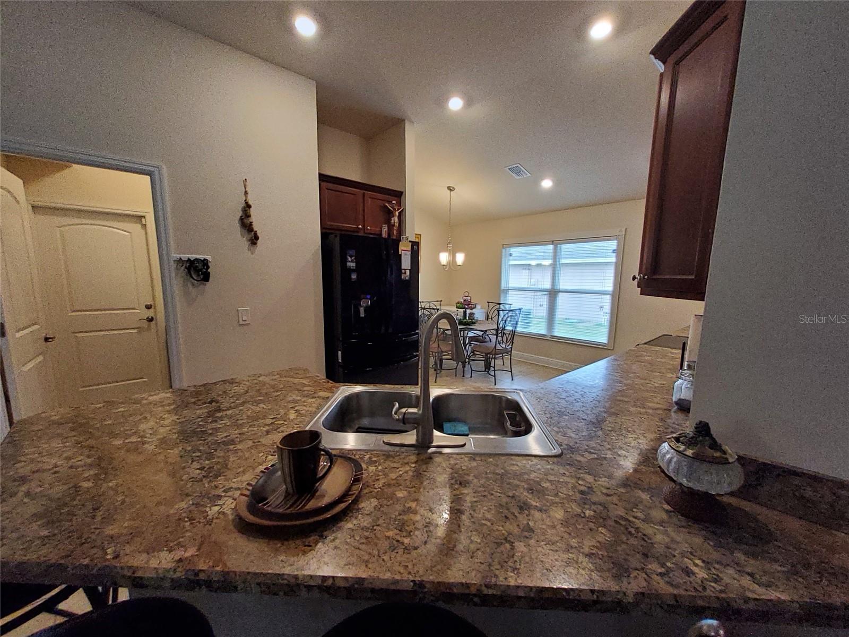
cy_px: 318
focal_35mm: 13
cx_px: 424
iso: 160
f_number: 2.2
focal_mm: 1.13
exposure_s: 1/60
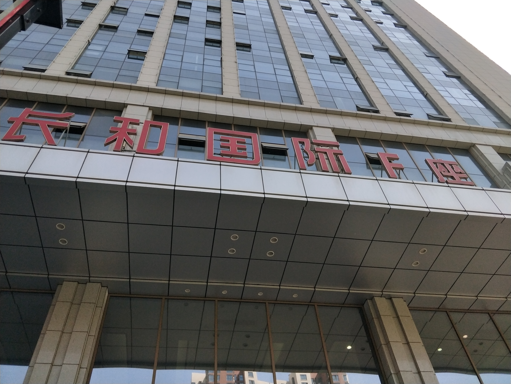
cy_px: 192
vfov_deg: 54.9
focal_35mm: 25
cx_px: 256
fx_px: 369
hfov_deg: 69.4
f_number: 1.7
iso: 97
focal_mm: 4.27
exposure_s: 1/1172
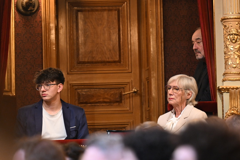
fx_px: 1947
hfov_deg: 7.1
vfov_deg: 4.7
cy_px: 80
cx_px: 120
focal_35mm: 292
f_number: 3.5
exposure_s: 1/80
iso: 2500
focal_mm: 195
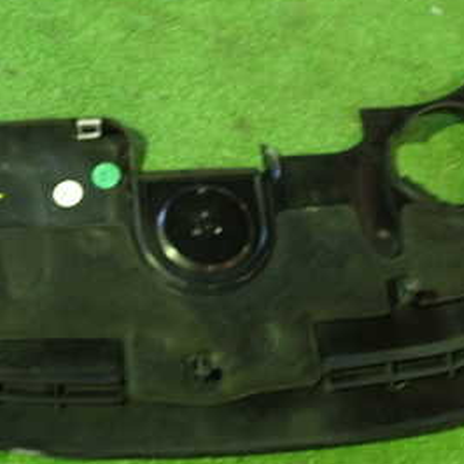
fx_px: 910
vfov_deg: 28.6
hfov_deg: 28.3
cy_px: 228
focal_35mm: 60
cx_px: 131
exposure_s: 1/25
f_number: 2.3
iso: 800
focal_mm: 5.4
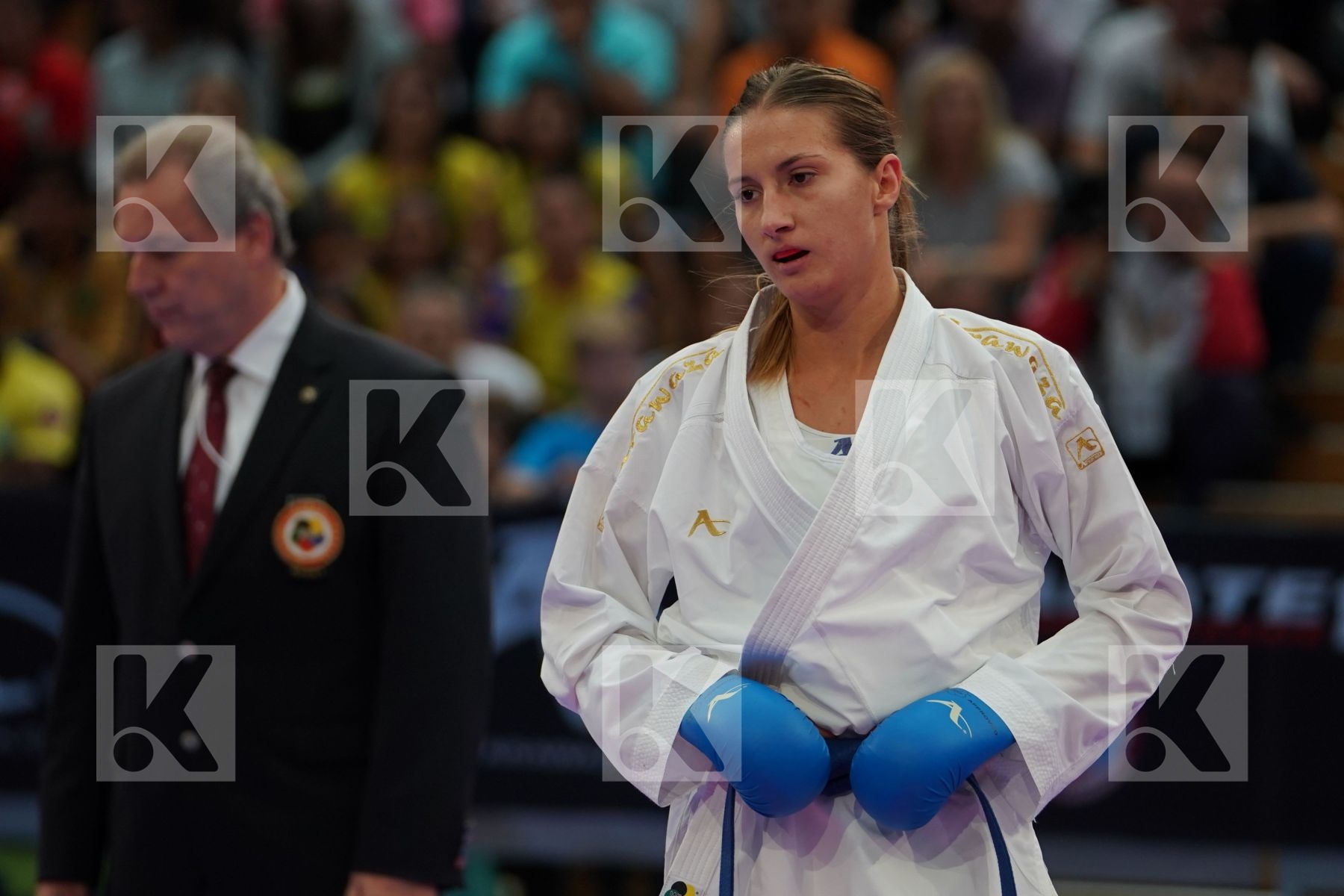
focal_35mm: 247
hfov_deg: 8.3
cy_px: 448
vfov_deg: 5.6
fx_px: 9221
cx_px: 672
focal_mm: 165
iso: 800
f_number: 2.8
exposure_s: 1/800
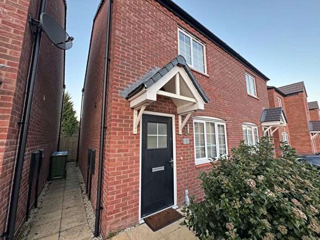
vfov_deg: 85.7
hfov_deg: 102.1
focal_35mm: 14
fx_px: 129
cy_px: 120
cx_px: 160
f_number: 2.2
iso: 125
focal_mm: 2.22
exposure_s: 1/99
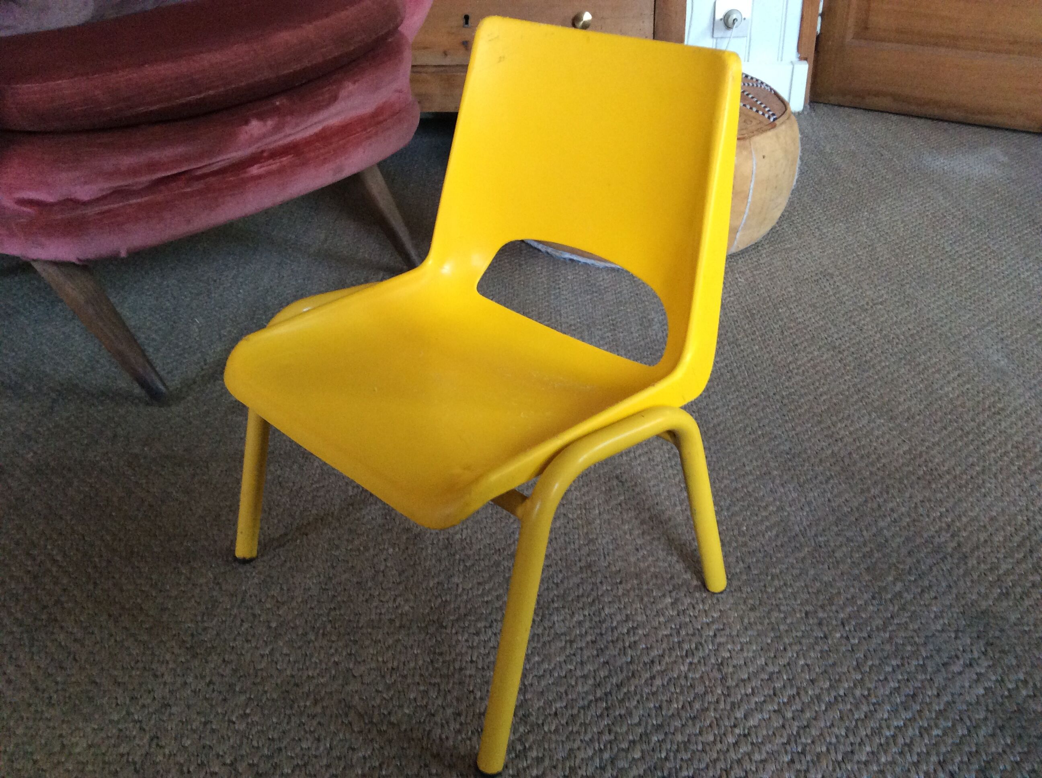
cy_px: 389
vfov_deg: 44.1
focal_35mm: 32
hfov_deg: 56.9
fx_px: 962
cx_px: 521
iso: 200
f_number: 2.4
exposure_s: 1/25
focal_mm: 3.3
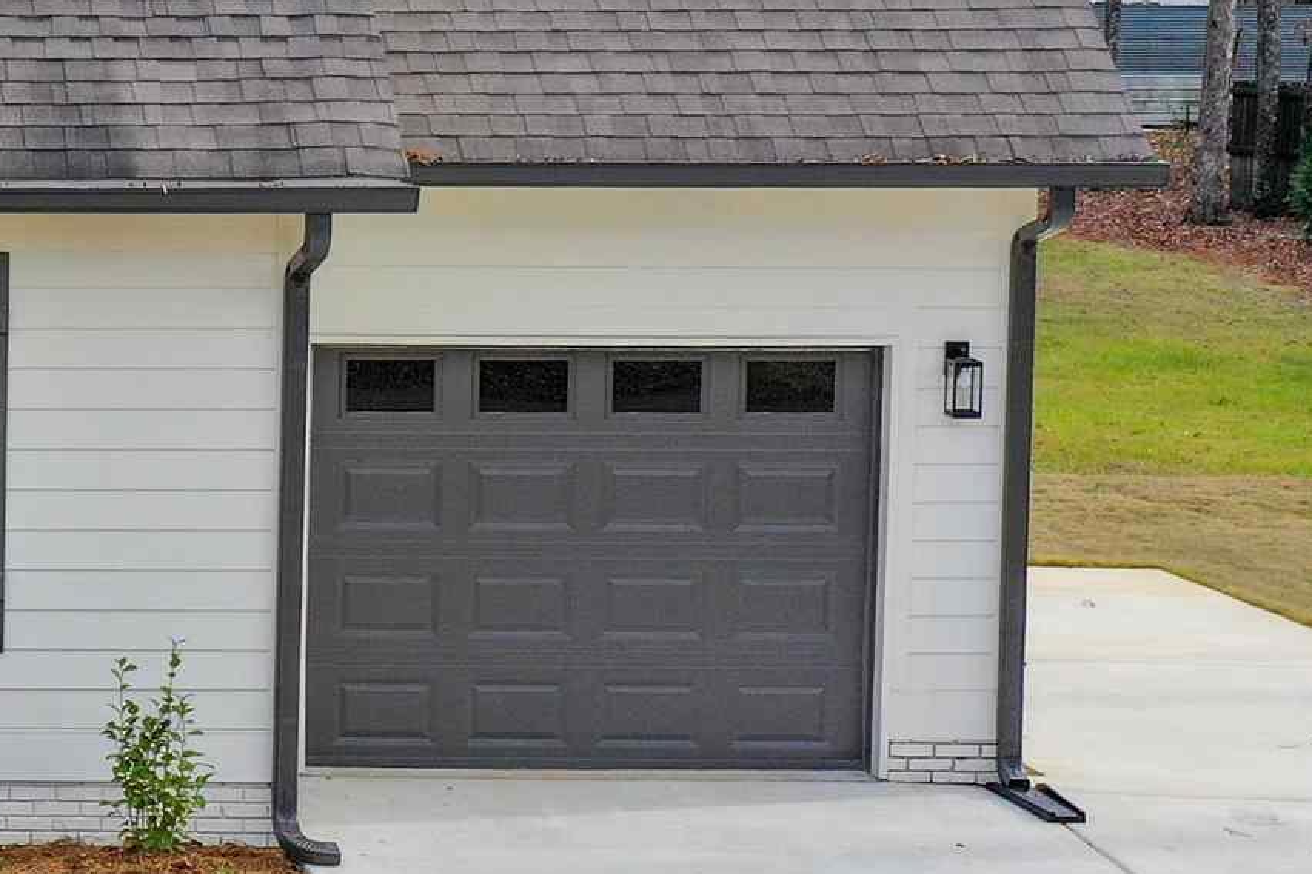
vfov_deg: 13.5
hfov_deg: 18.1
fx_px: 3681
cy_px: 314
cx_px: -616
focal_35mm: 101
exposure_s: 1/160
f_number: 5.6
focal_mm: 10.26
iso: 100
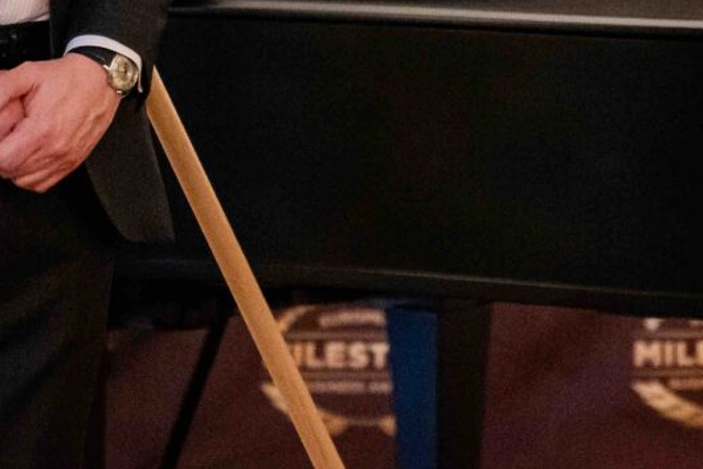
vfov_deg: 4.0
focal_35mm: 347
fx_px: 6776
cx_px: 428
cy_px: -116
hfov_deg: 5.9
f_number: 2.5
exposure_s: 1/100
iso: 3600
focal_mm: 72
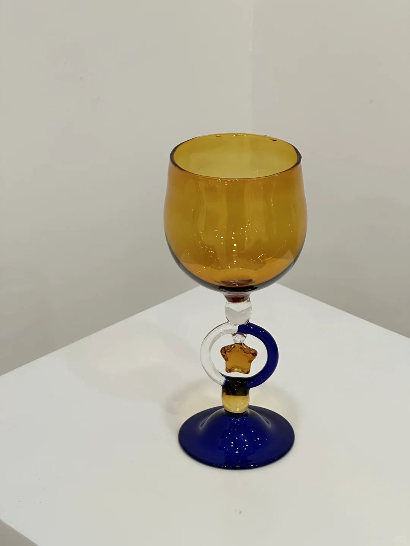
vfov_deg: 25.3
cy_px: 273
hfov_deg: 19.1
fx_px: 1216
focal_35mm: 77
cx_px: 205
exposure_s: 1/100
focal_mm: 9
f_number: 2.8
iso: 250
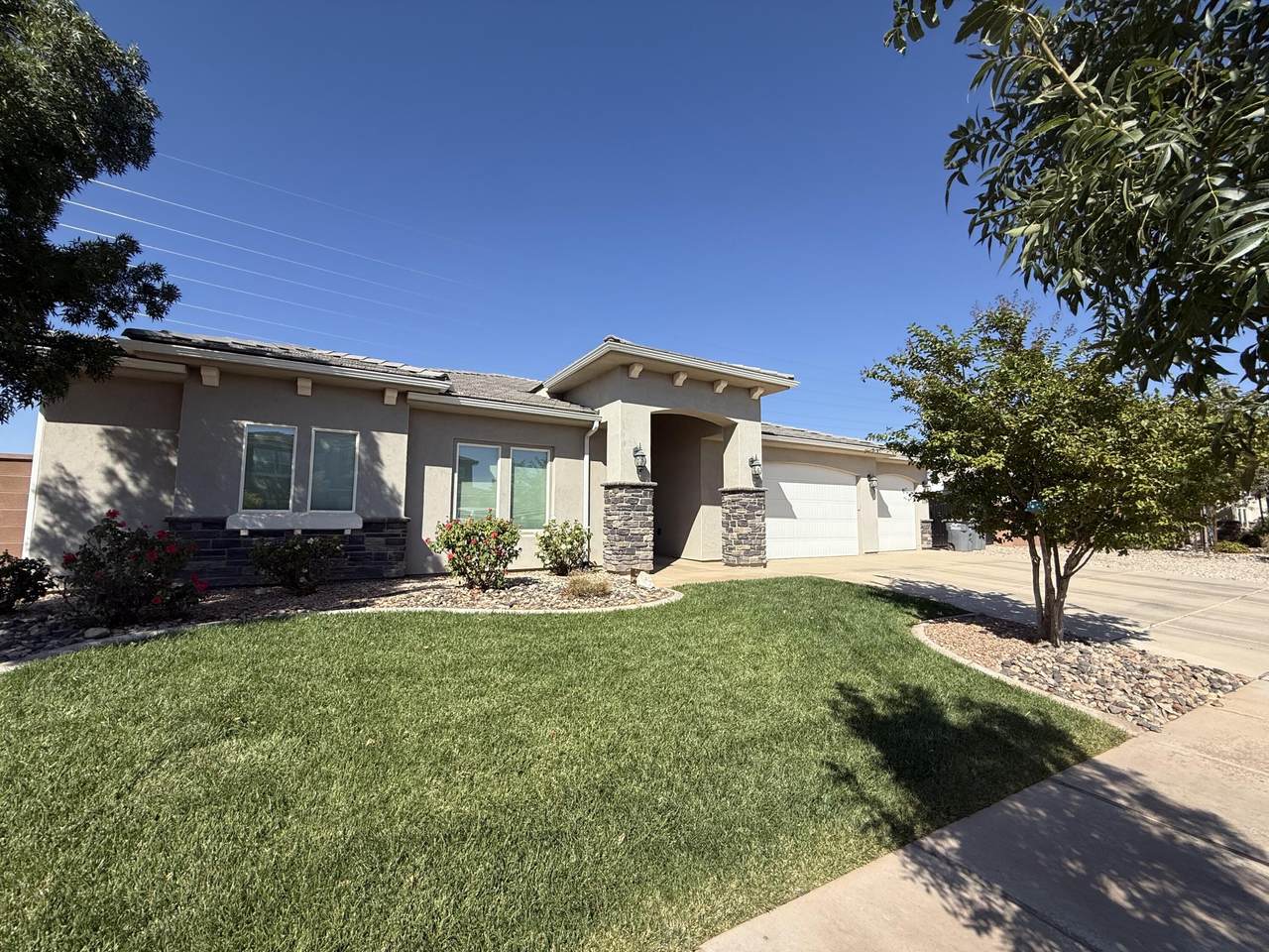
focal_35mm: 14
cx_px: 634
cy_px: 476
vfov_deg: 85.7
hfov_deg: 102.1
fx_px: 513
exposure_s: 1/2611
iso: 50
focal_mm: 2.22
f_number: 2.2
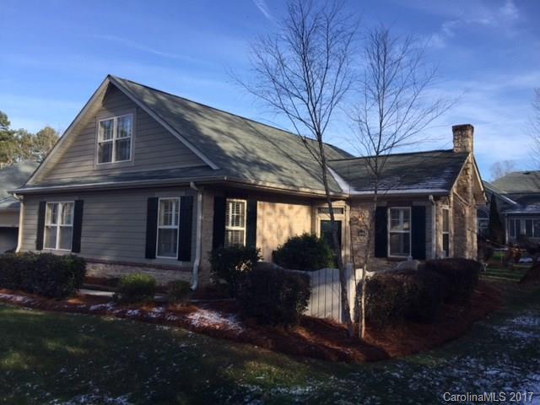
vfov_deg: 48.2
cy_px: 202
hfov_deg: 61.7
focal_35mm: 29
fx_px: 452
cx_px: 270
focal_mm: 4.15
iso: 32
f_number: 2.2
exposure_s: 1/964
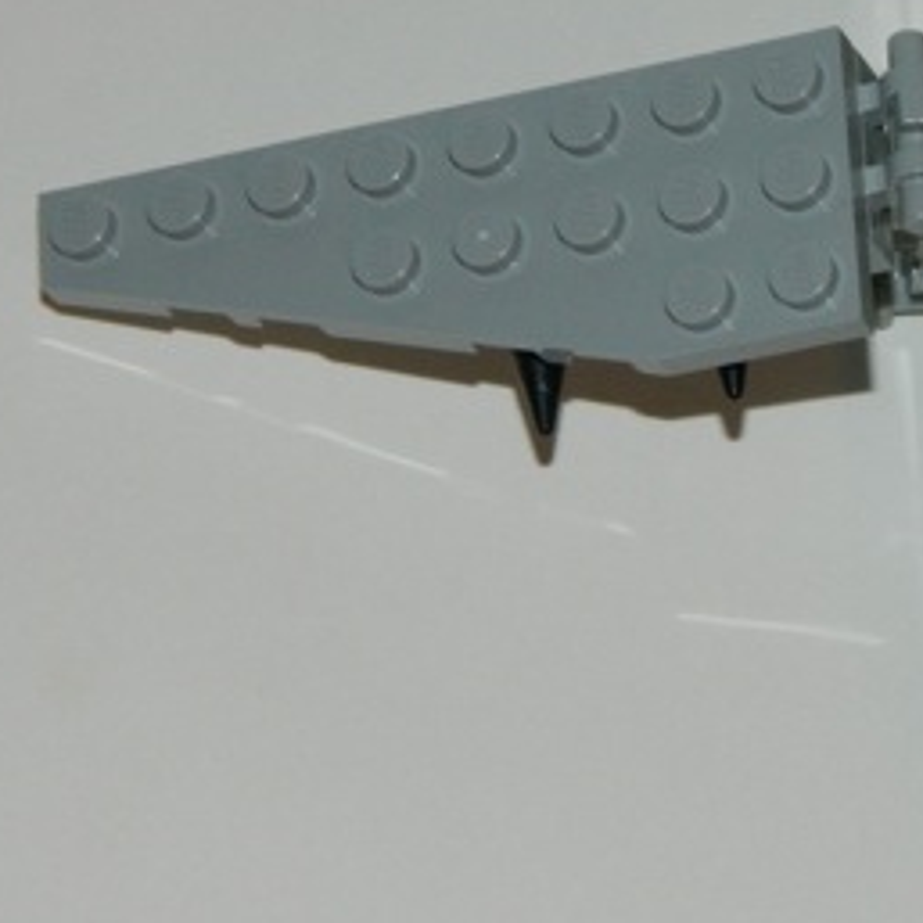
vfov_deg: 7.7
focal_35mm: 227
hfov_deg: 7.7
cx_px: 1038
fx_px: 6848
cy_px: 269
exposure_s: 1/60
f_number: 4.5
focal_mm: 18.6
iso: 200
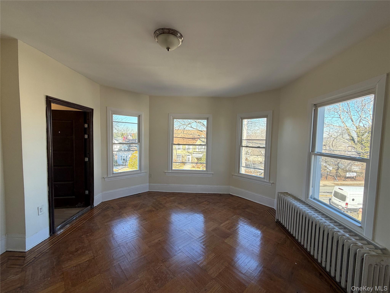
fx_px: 158
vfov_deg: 85.7
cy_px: 146
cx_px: 195
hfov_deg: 102.1
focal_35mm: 14
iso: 80
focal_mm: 2.22
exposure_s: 1/121
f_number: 2.2
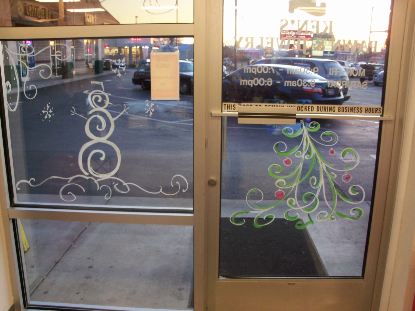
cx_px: 208
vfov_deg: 40.7
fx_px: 420
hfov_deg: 52.6
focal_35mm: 35
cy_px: 156
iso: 160
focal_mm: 6.3
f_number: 3
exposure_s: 1/30
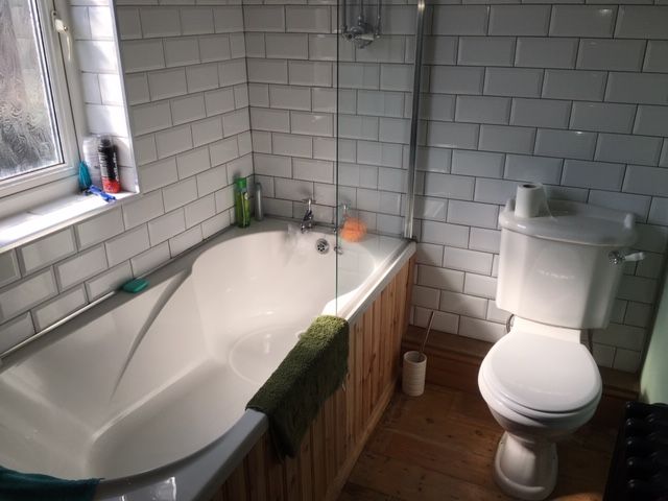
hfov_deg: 61.7
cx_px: 334
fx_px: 560
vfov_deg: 48.2
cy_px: 250
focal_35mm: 29
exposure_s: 1/523
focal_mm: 4.15
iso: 25
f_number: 2.2
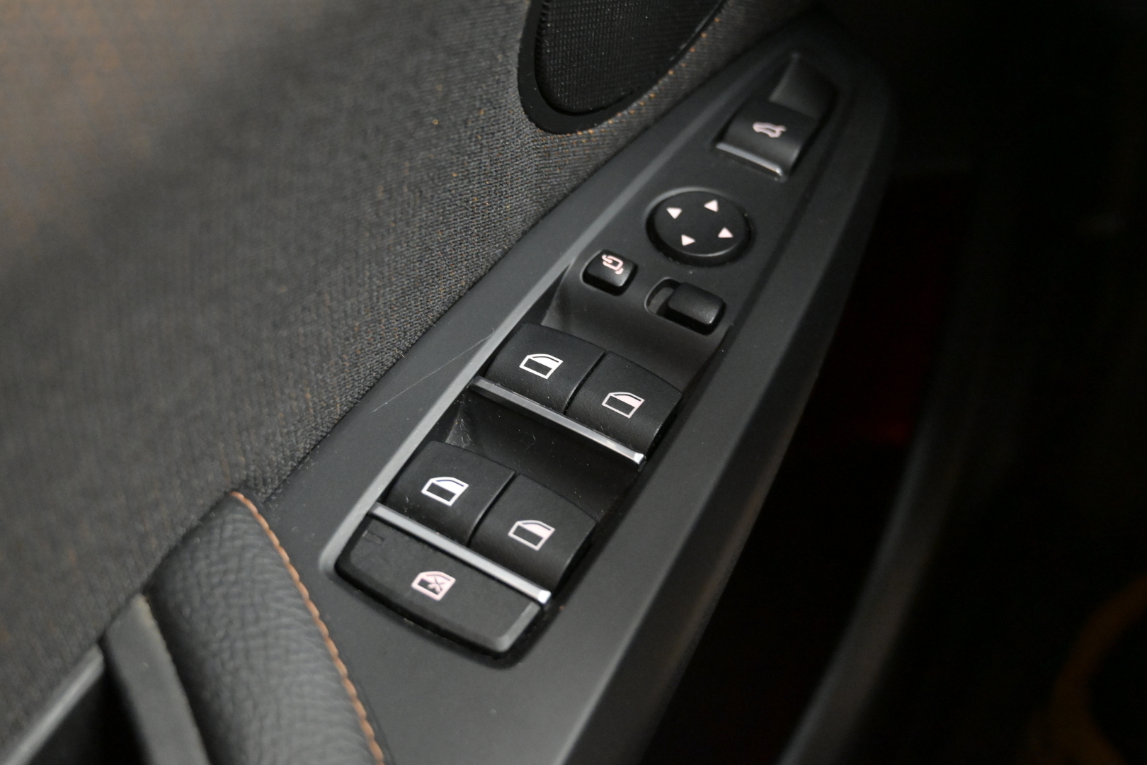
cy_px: 382
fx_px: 1481
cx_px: 574
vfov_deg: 28.9
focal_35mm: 46
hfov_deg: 42.3
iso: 6400
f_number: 4
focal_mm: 31
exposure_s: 1/60
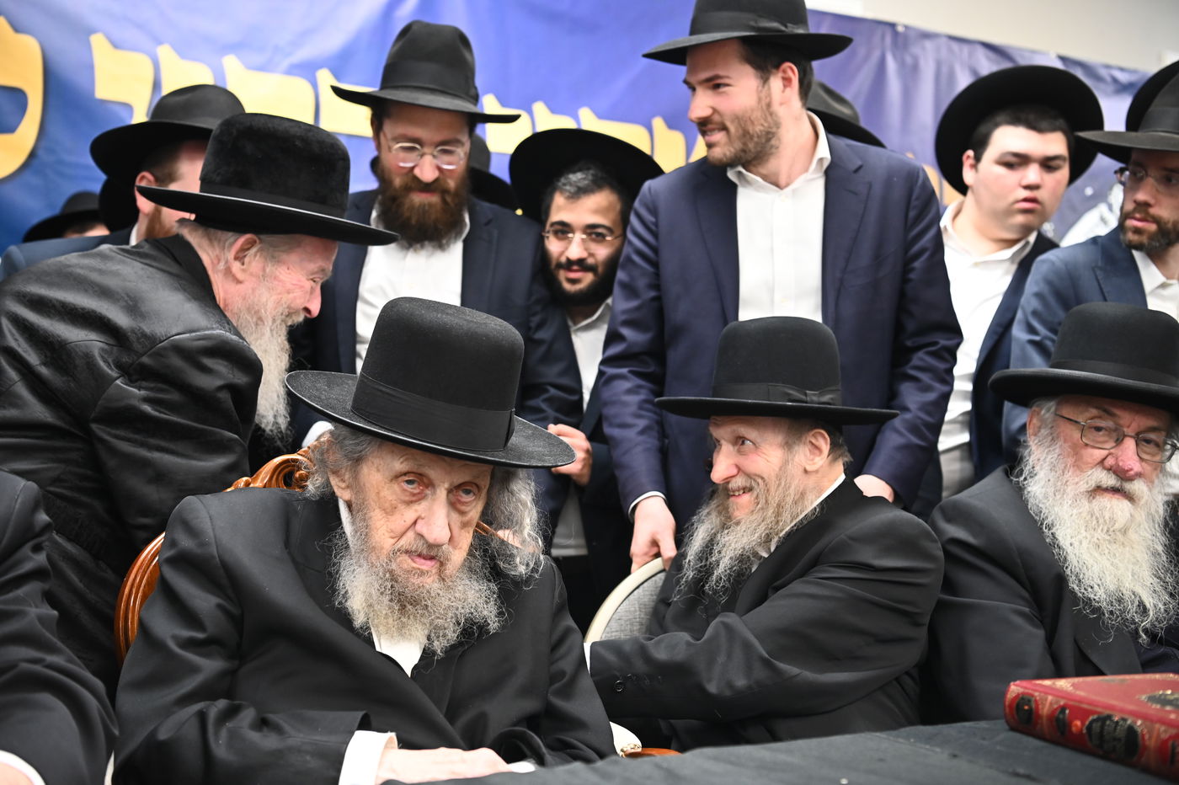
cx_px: 590
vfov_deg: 31.9
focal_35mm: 42
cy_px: 392
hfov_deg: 46.4
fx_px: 1375
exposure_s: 1/160
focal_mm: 42
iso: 2000
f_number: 3.5
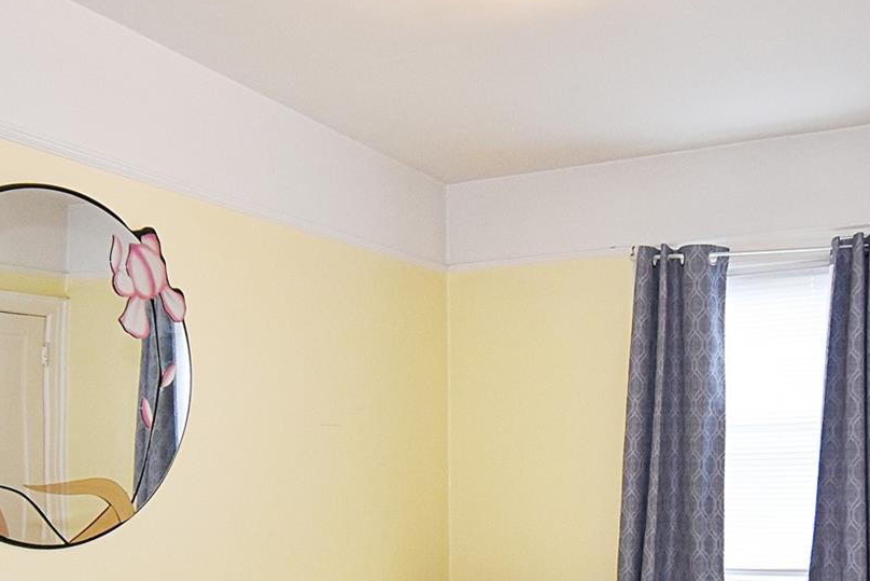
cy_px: 462
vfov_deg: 34.1
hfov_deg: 50.6
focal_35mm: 38
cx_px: 485
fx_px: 918
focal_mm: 10
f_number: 4.5
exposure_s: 1/60
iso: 640
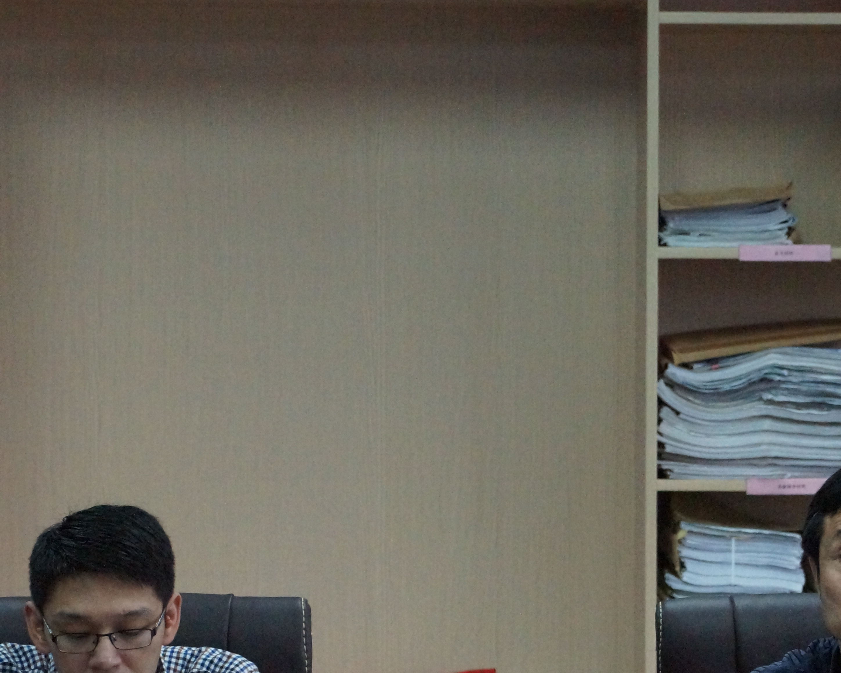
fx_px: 6521
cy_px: 494
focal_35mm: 262
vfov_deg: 5.9
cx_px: 559
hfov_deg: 7.4
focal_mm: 90
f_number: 5.6
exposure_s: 1/250
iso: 3200
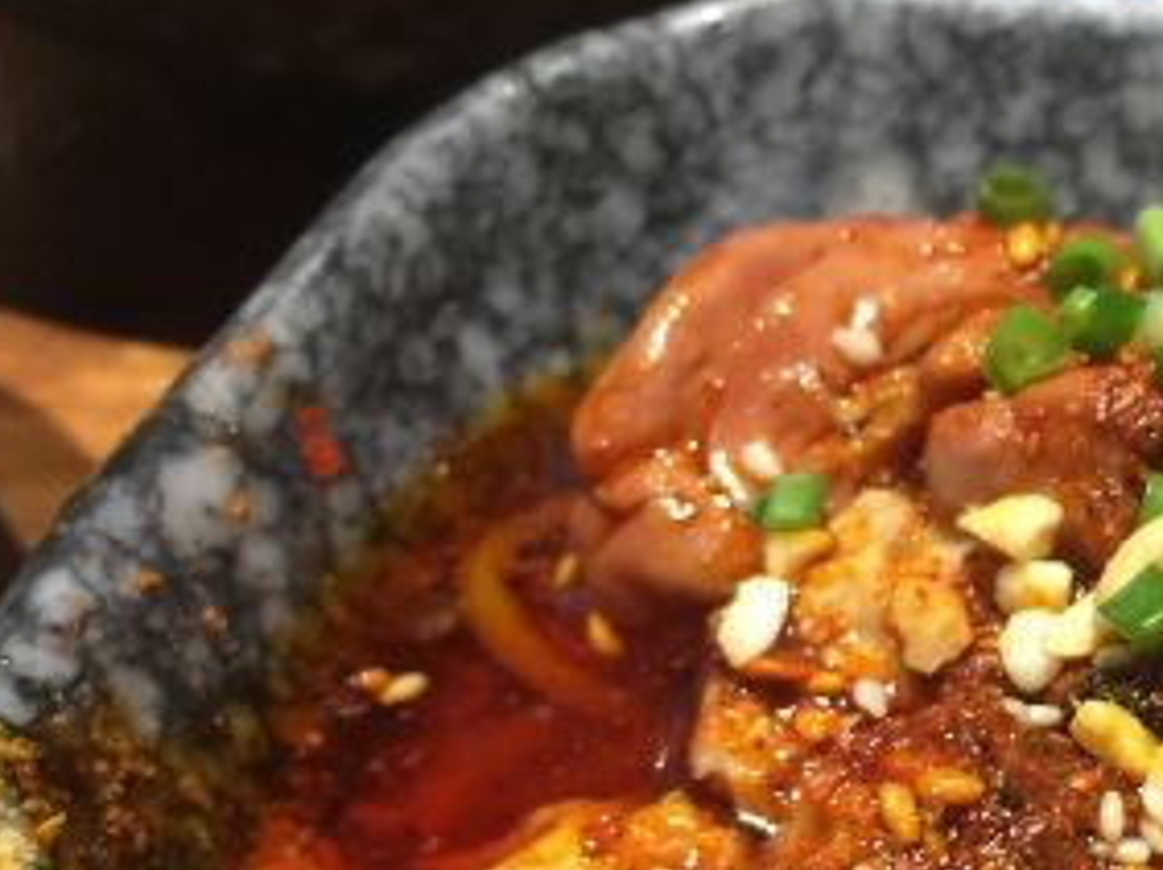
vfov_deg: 20.2
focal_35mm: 72
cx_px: 1188
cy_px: 699
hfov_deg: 25.6
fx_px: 2417
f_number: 2.2
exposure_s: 1/17
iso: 125
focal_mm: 4.15
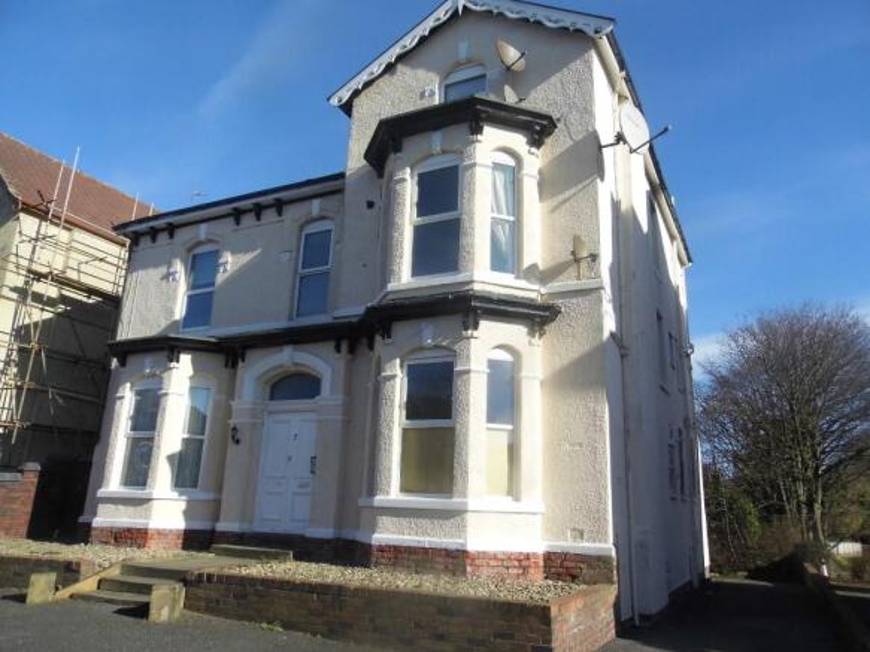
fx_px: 628
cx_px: 435
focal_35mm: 25
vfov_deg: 54.9
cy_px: 326
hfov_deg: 69.4
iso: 100
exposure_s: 1/250
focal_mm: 4.5
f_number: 7.7
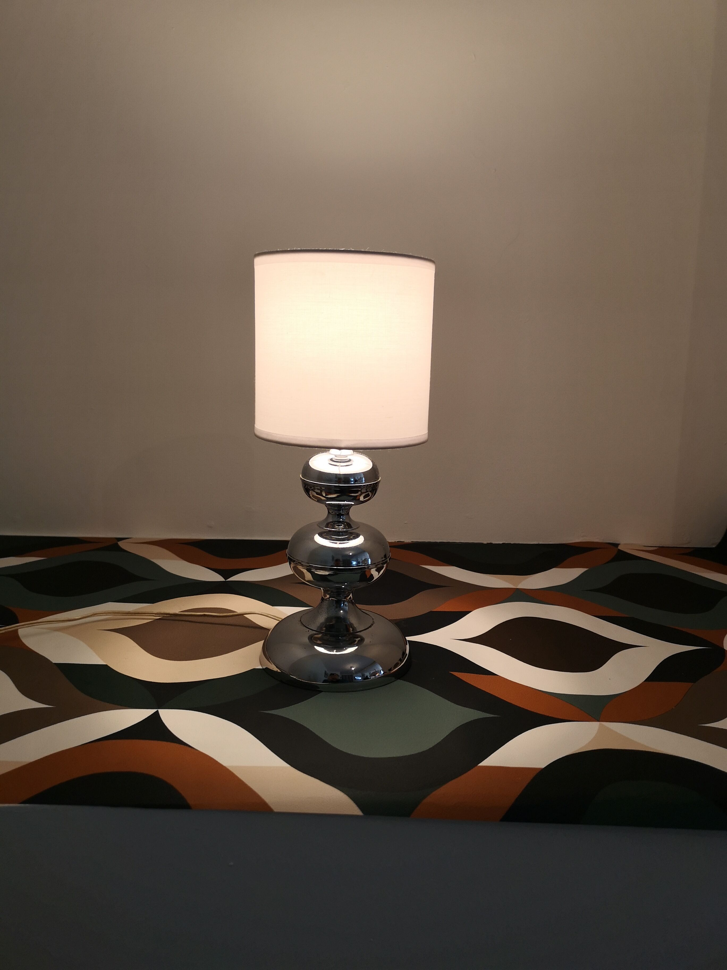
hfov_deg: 51.4
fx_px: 756
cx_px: 364
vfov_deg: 65.3
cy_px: 485
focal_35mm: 27
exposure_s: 1/100
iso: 50
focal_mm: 5.58
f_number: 1.8
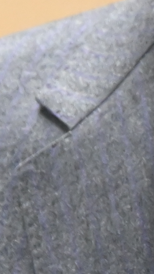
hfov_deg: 0.8
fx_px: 10846
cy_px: -146
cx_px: 283
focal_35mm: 1494
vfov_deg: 1.4
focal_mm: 200
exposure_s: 1/200
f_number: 6.3
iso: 6400
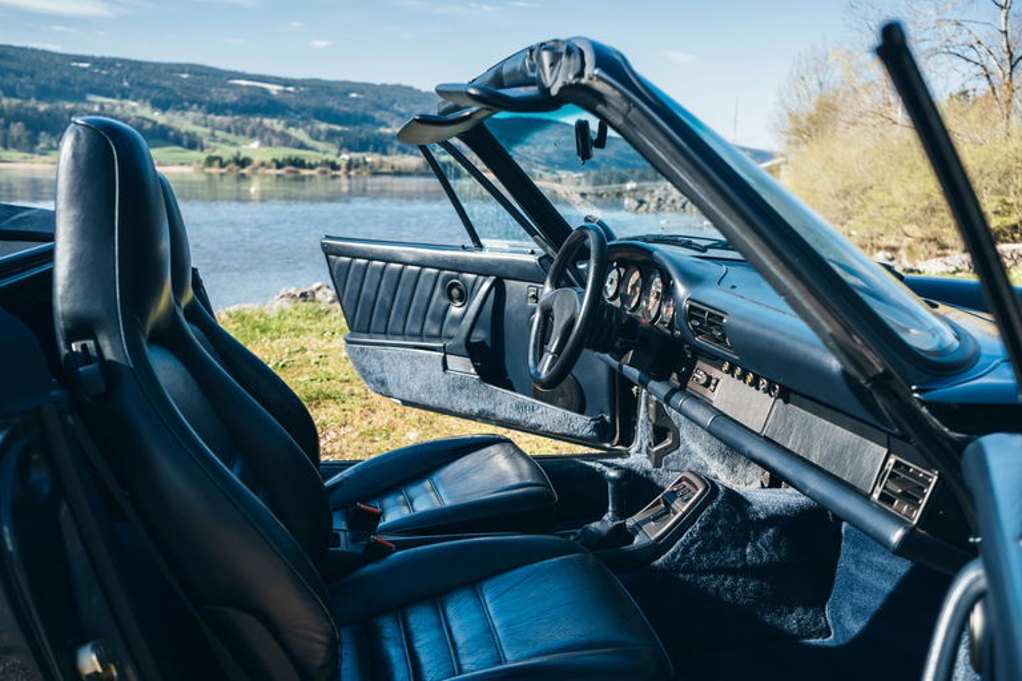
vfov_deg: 37.9
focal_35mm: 35
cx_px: 511
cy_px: 340
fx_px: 994
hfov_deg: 54.4
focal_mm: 23
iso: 200
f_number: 3.2
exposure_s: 1/250
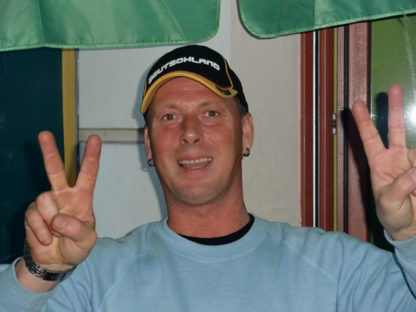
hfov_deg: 18.7
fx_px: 1262
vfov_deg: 14.1
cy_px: 156
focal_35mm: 105
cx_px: 208
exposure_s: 1/60
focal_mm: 18.8
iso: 400
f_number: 5
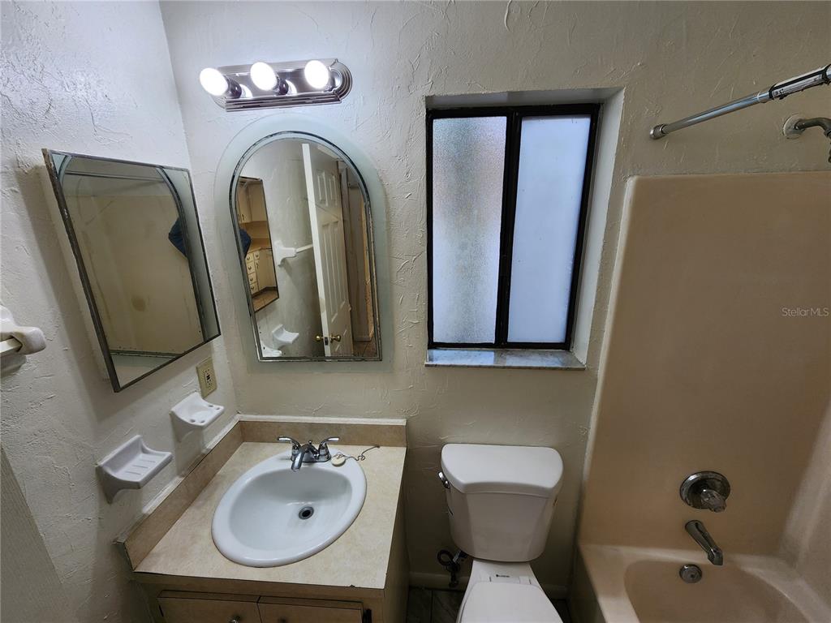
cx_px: 416
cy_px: 312
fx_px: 312
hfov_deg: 106.2
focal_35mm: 13
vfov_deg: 89.9
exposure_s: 1/120
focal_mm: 2.2
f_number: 2.2
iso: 100
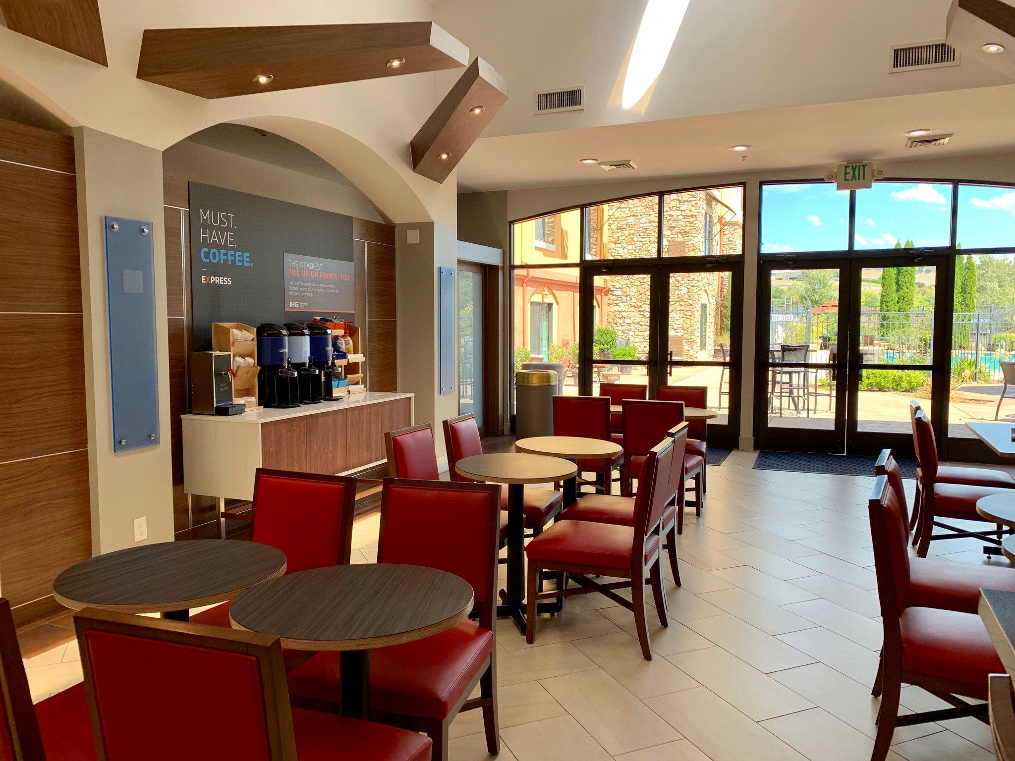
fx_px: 762
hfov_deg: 67.3
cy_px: 380
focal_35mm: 26
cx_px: 508
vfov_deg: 53.1
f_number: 1.8
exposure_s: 1/142
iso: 25
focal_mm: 4.25
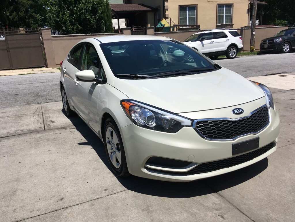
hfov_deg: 61.7
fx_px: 247
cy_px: 111
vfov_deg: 48.2
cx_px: 148
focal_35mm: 29
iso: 25
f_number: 2.2
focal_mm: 4.15
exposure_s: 1/3205
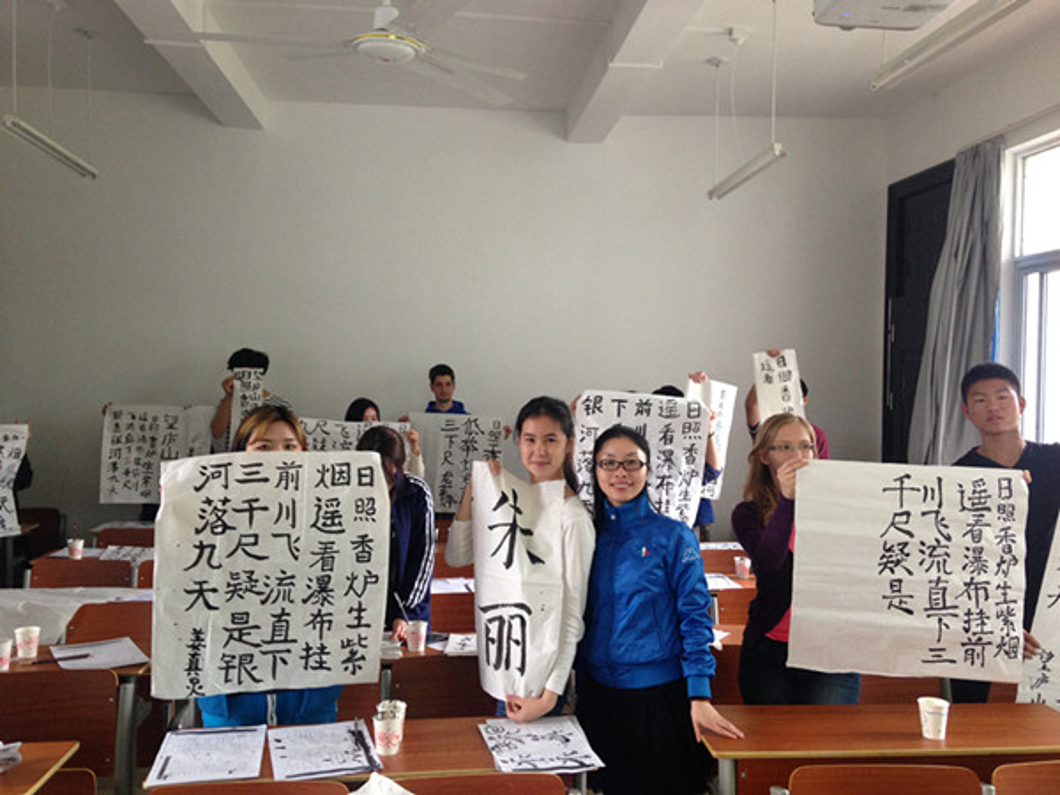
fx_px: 1011
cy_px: 398
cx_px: 530
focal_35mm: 33
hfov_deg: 55.4
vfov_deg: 42.9
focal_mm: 4.12
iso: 125
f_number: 2.4
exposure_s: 1/20
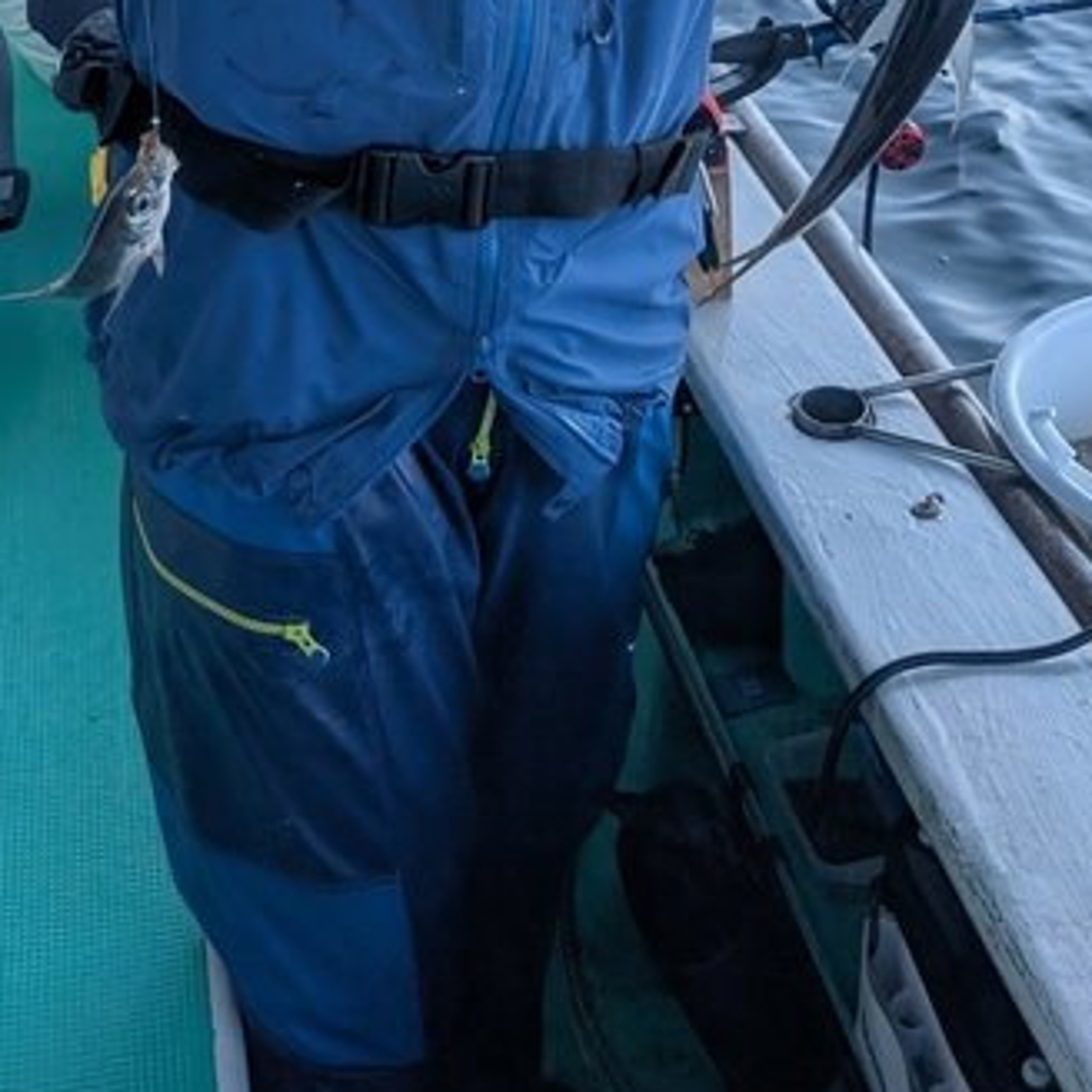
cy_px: -220
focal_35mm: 55
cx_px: 476
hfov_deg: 31.1
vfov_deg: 27.4
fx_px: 1963
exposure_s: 1/1497
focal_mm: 6.9
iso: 21
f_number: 1.68
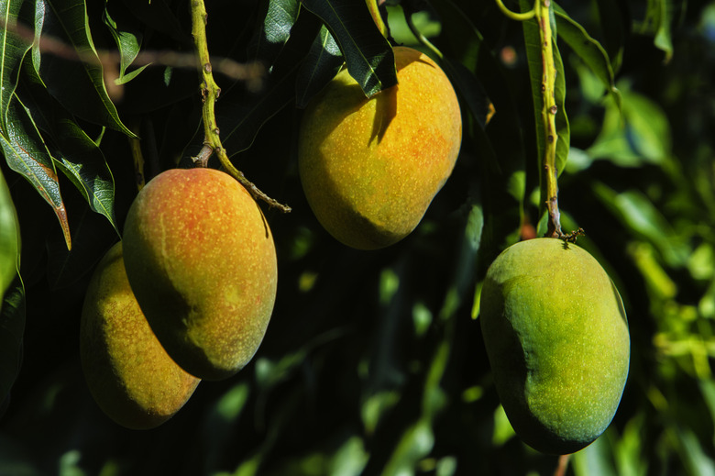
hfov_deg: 6.9
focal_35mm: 300
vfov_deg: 4.6
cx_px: 358
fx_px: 5954
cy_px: 238
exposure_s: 1/320
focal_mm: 200
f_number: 8
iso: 400
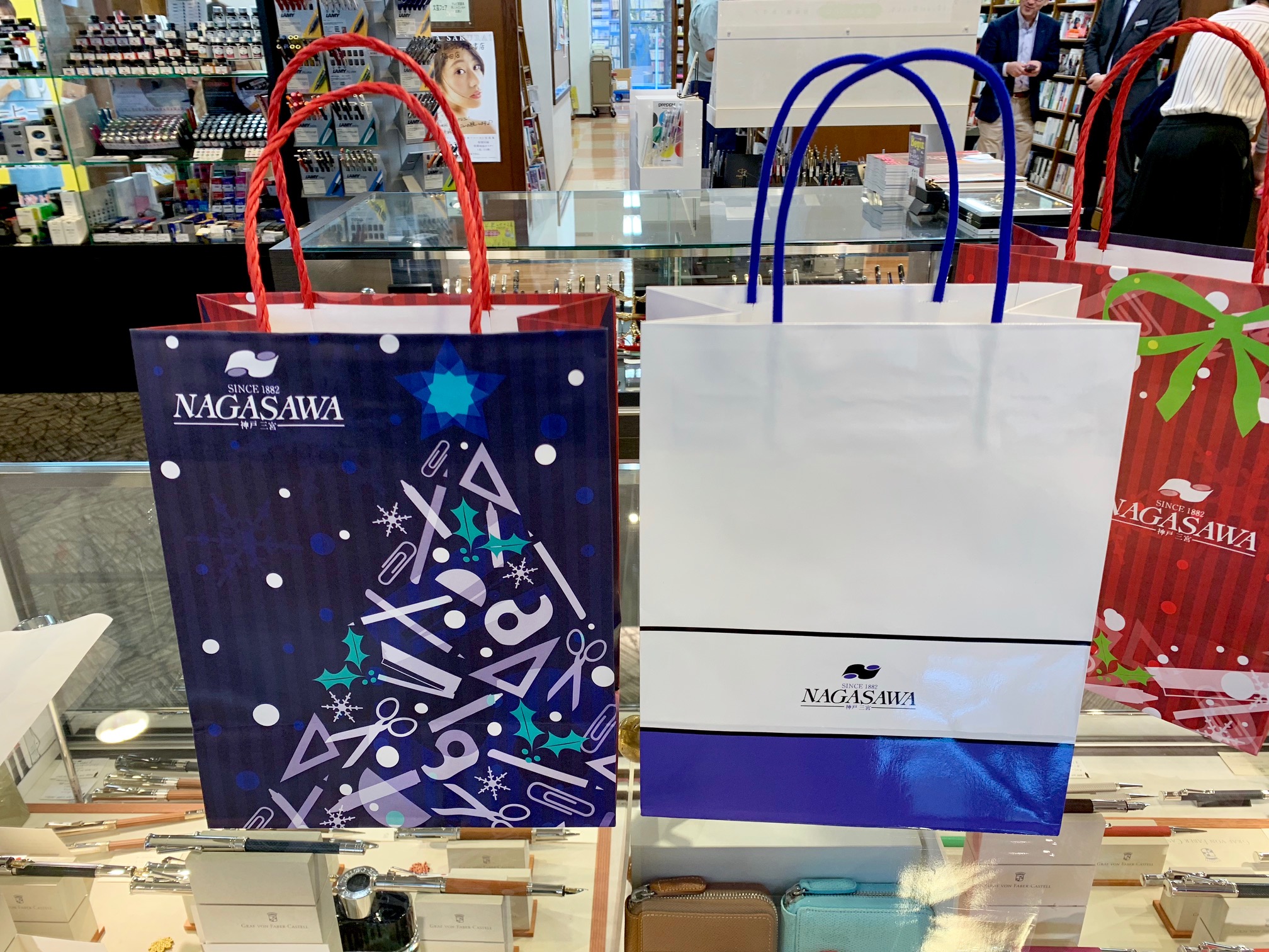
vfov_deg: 53.1
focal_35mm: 26
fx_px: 953
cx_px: 634
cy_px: 476
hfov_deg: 67.3
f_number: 1.8
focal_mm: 4.25
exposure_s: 1/60
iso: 50
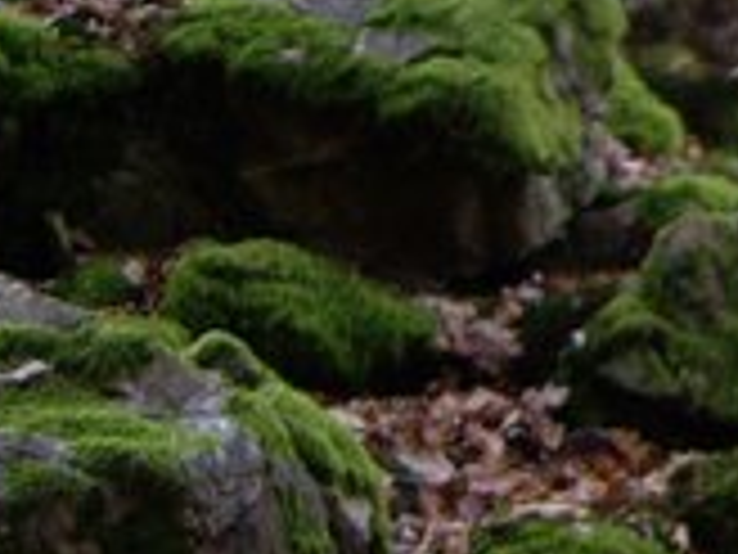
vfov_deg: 9.1
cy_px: 20
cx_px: 1508
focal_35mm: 162
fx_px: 3454
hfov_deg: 11.0
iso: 200
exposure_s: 1/60
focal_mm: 6.2
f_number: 2.7
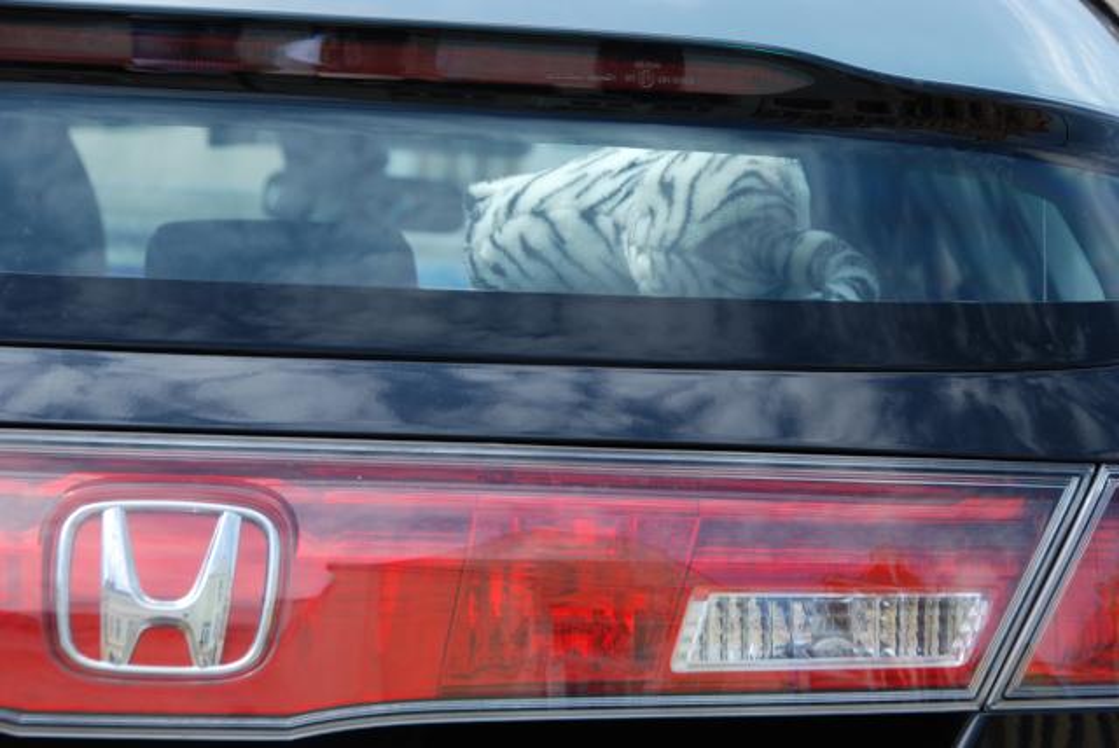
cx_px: 560
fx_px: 3733
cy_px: 374
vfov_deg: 11.4
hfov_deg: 17.0
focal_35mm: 120
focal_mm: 80
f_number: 8
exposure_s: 1/250
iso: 200
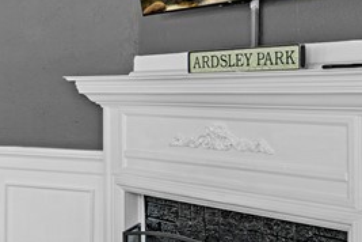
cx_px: -329
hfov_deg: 19.7
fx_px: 674
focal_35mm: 67
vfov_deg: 20.2
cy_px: 85
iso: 100
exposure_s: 1/2
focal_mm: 11
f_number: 7.1
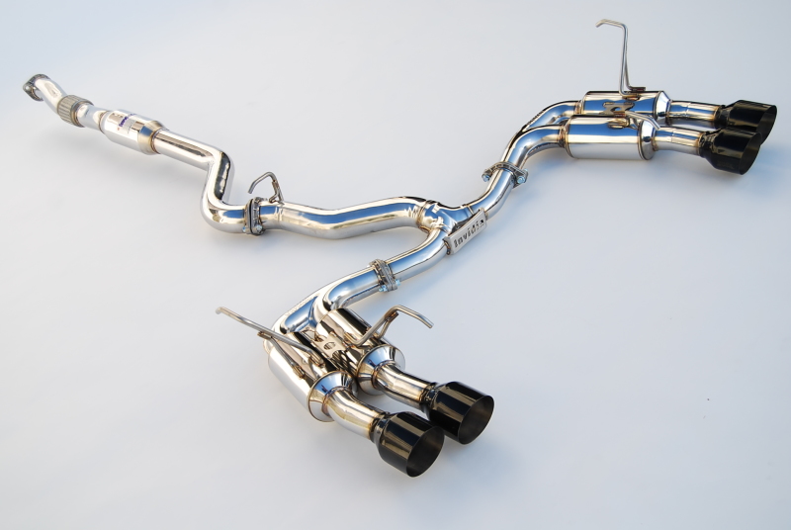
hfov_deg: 41.1
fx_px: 1056
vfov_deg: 28.2
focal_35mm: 48
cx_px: 396
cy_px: 265
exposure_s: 1/200
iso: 100
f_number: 5.6
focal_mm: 32
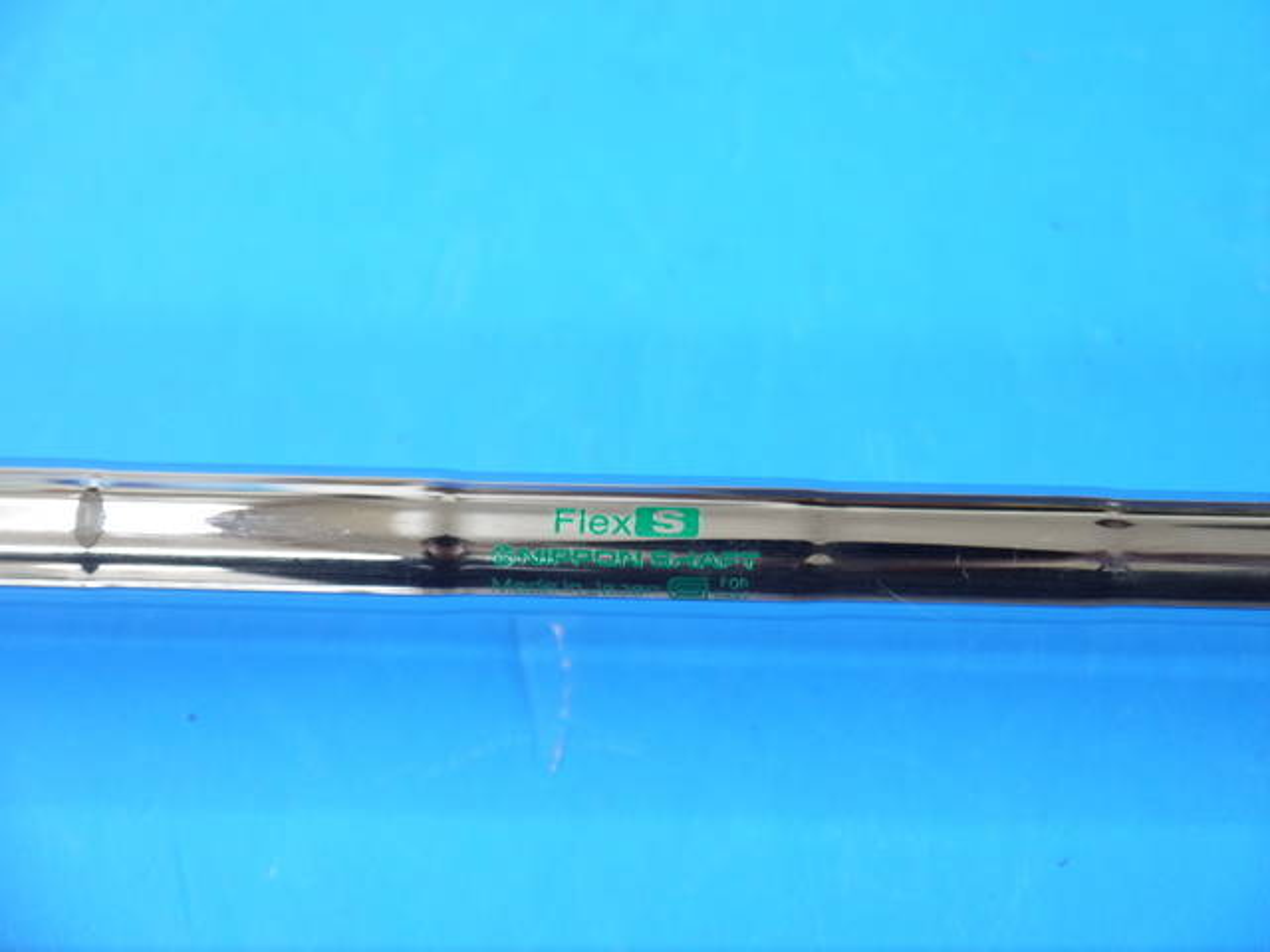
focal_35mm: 84
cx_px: 635
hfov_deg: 23.3
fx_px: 3082
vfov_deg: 17.6
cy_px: 476
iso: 800
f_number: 5.6
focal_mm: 42
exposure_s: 1/80
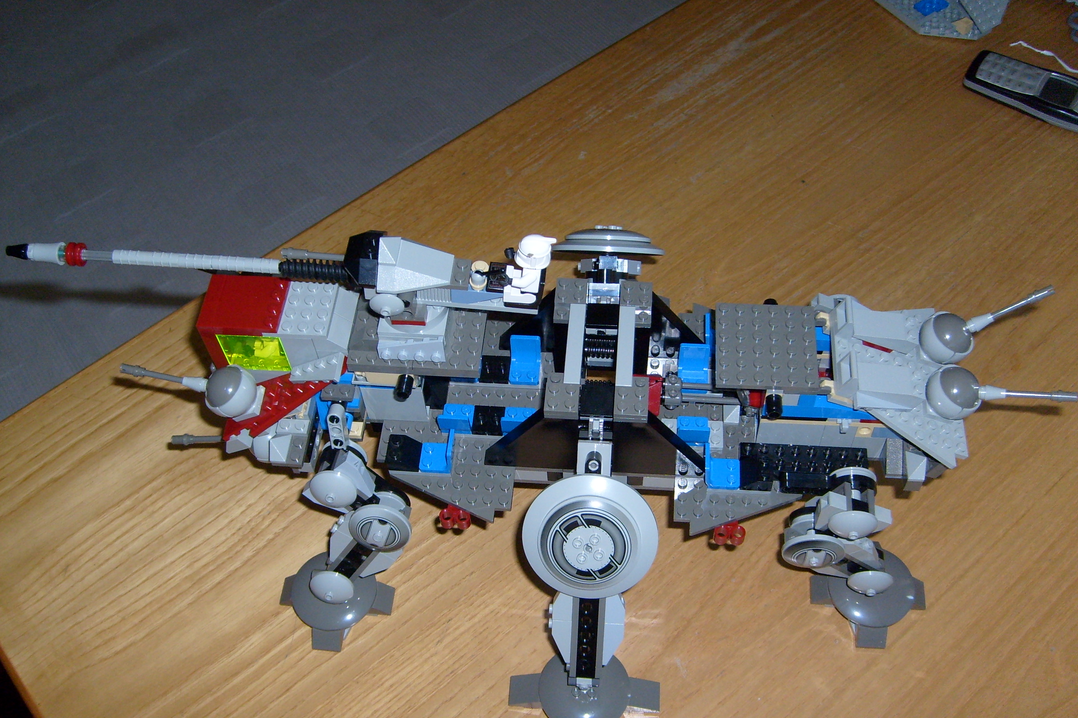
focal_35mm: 37
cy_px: 407
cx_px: 542
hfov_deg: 51.9
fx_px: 1108
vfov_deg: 35.9
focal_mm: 5.8
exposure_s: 1/45
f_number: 2.8
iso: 100
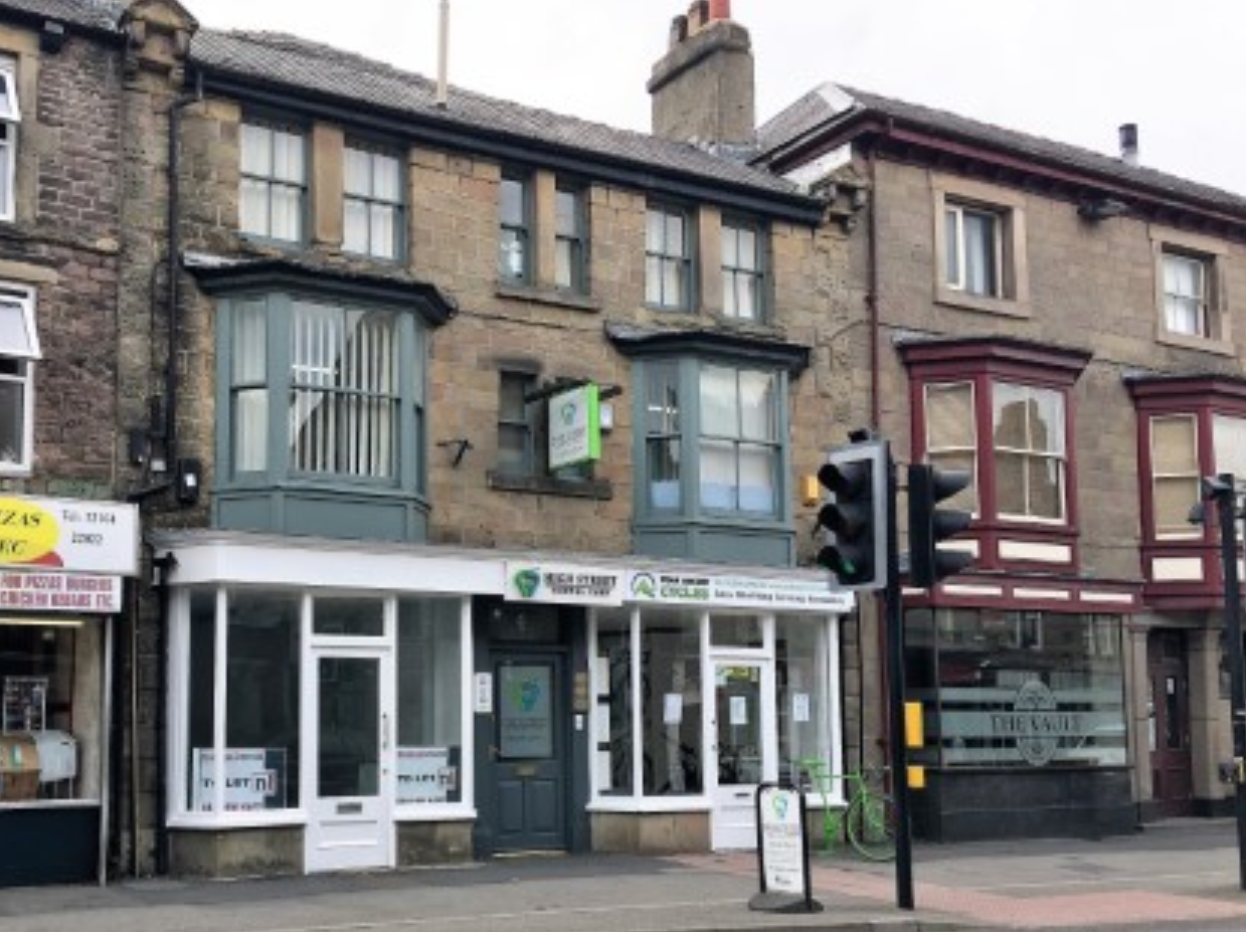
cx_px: 635
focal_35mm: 30
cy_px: 455
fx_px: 1079
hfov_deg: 60.0
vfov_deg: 46.7
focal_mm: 4.15
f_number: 2.2
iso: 25
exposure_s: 1/444
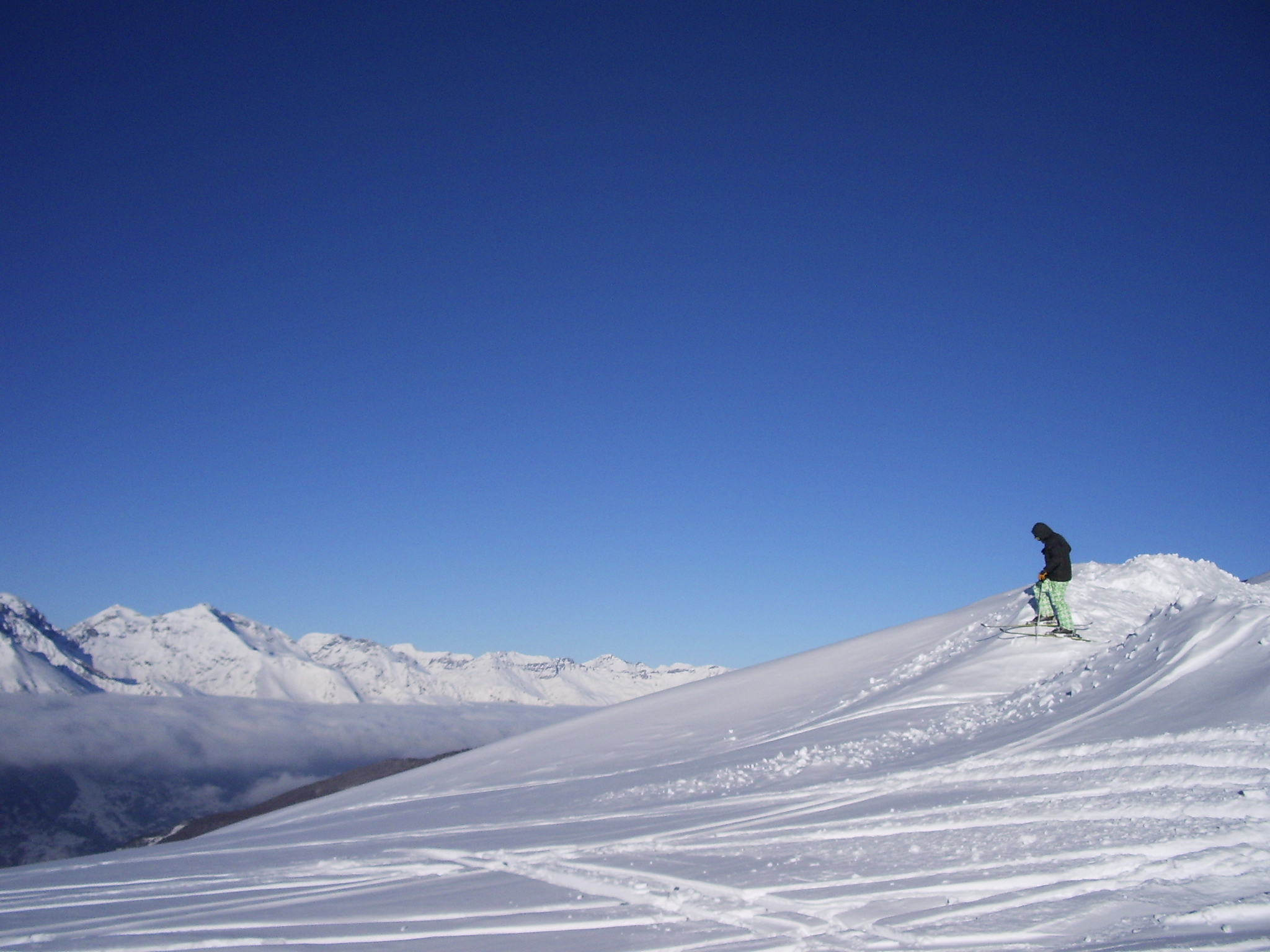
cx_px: 635
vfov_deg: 40.7
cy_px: 476
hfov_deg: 52.6
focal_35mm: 35
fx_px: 1284
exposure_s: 1/2000
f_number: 4.3
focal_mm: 5.8
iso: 80
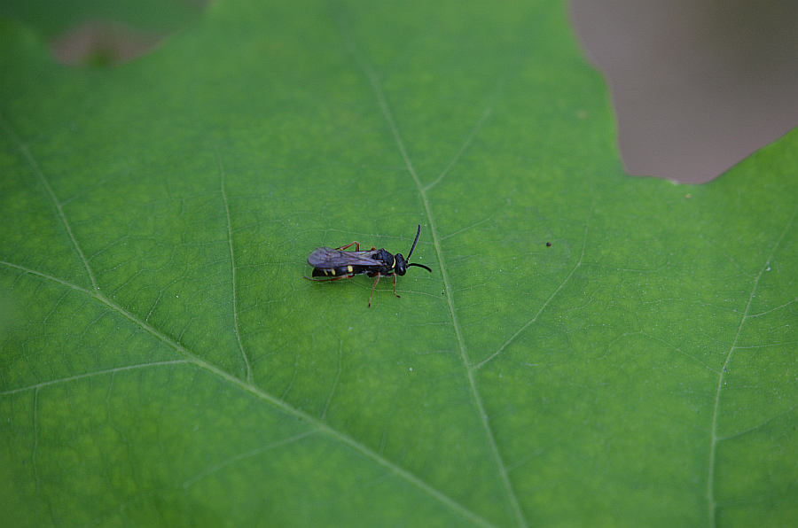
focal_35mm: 202
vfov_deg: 6.8
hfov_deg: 10.2
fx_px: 4479
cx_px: 399
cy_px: 264
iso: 360
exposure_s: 1/125
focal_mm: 135
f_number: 8
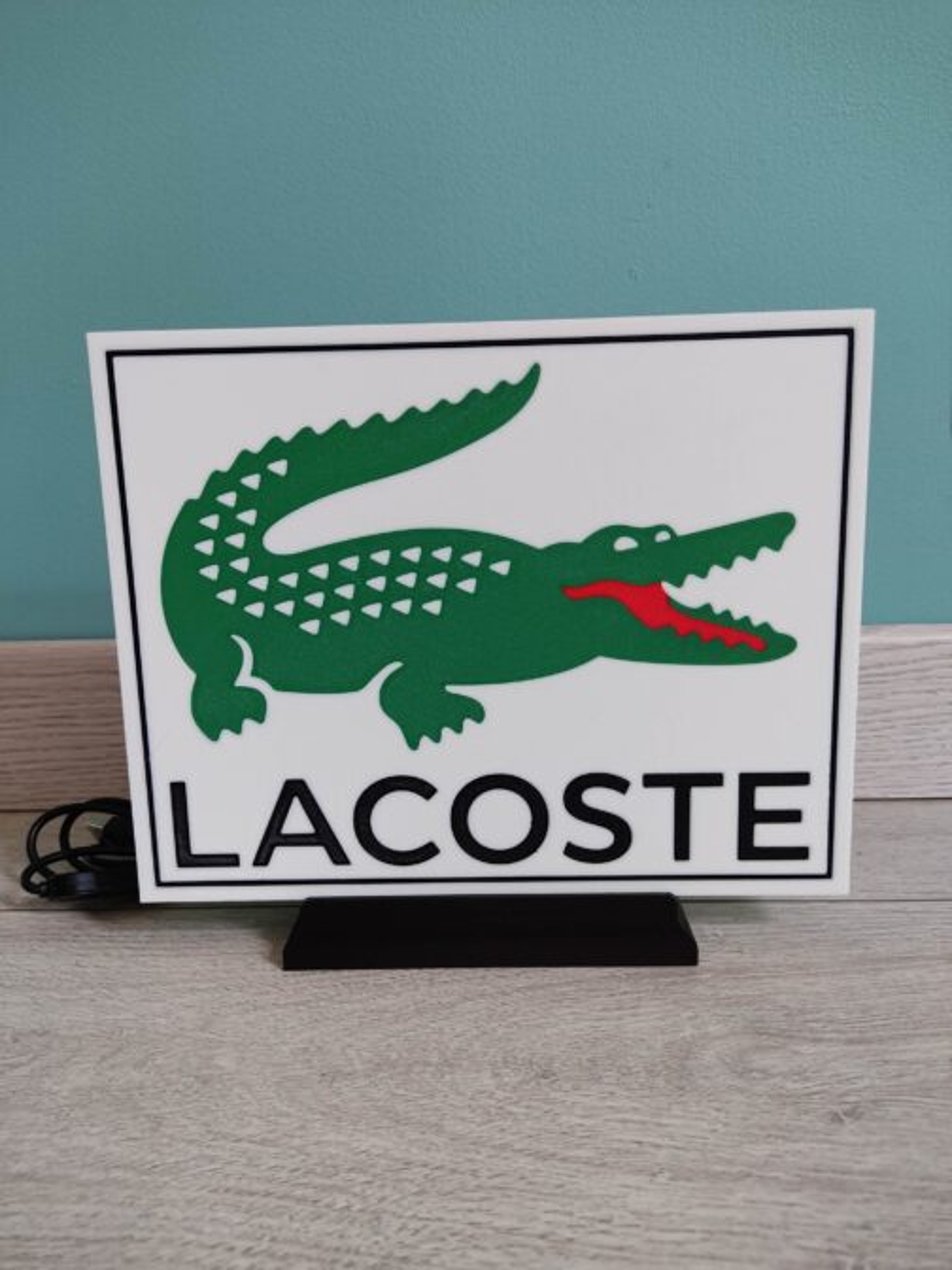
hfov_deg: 53.1
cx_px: 476
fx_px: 953
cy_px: 635
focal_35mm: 26
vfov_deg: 67.3
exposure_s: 1/33
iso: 812
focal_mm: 4.74
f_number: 1.79
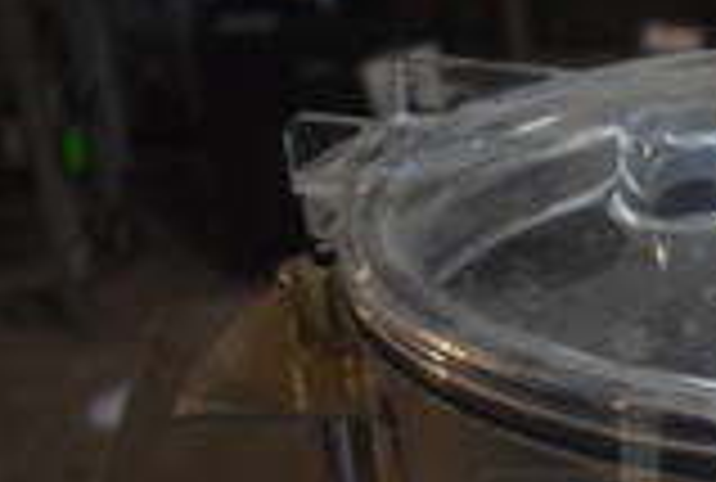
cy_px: 487
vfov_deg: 16.6
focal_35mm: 81
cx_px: 851
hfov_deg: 23.0
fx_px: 1616
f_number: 3.5
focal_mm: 18
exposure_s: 1/250
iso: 720
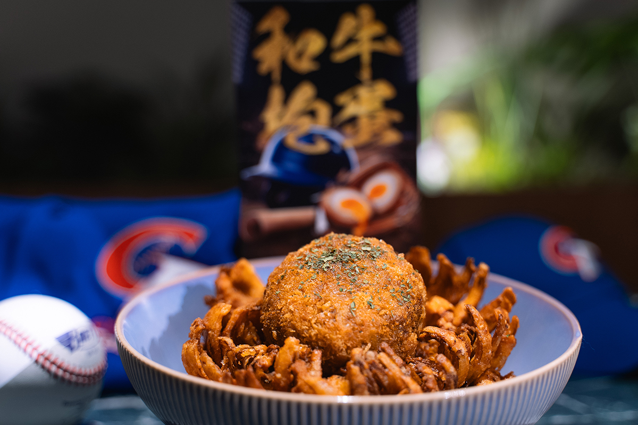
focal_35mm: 44
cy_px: 212
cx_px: 319
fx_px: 780
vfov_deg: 30.5
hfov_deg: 44.5
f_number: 2.8
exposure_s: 1/200
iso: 500
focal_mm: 44
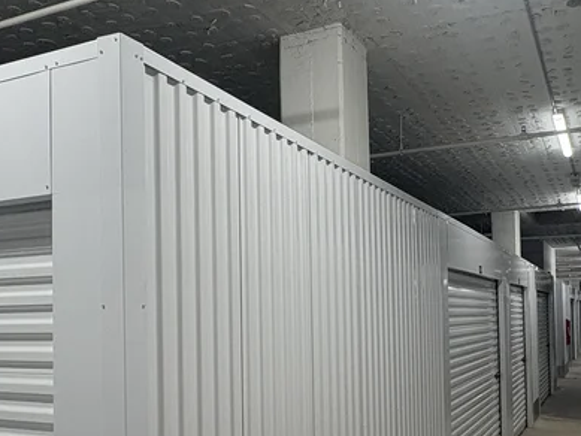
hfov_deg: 50.8
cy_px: 302
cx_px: 367
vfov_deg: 39.1
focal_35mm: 36
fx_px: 604
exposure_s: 1/136
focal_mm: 2.22
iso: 125
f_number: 2.2
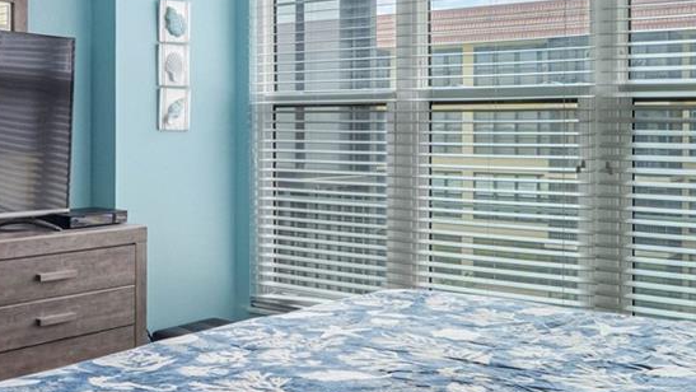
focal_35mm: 49
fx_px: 905
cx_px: 290
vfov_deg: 24.3
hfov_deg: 42.0
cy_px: 129
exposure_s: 1/6
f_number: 11
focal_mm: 16
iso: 1600
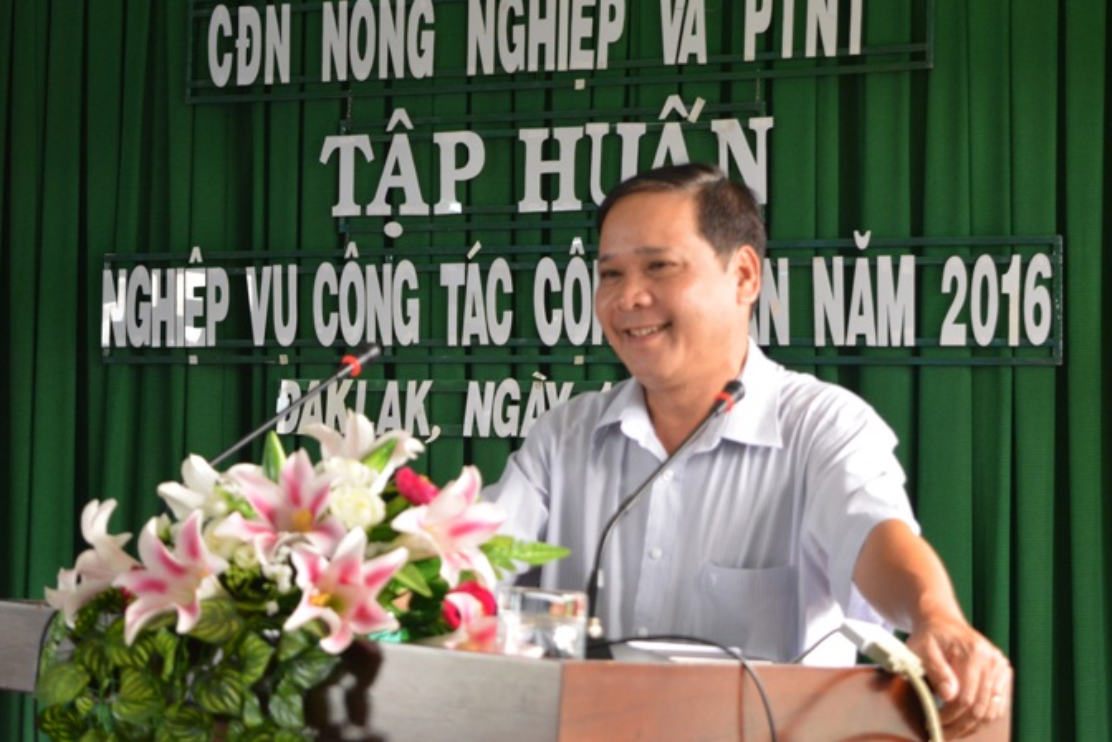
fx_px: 2224
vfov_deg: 18.9
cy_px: 354
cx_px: 624
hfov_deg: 28.1
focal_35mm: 72
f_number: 5
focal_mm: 42
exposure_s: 1/40
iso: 1600
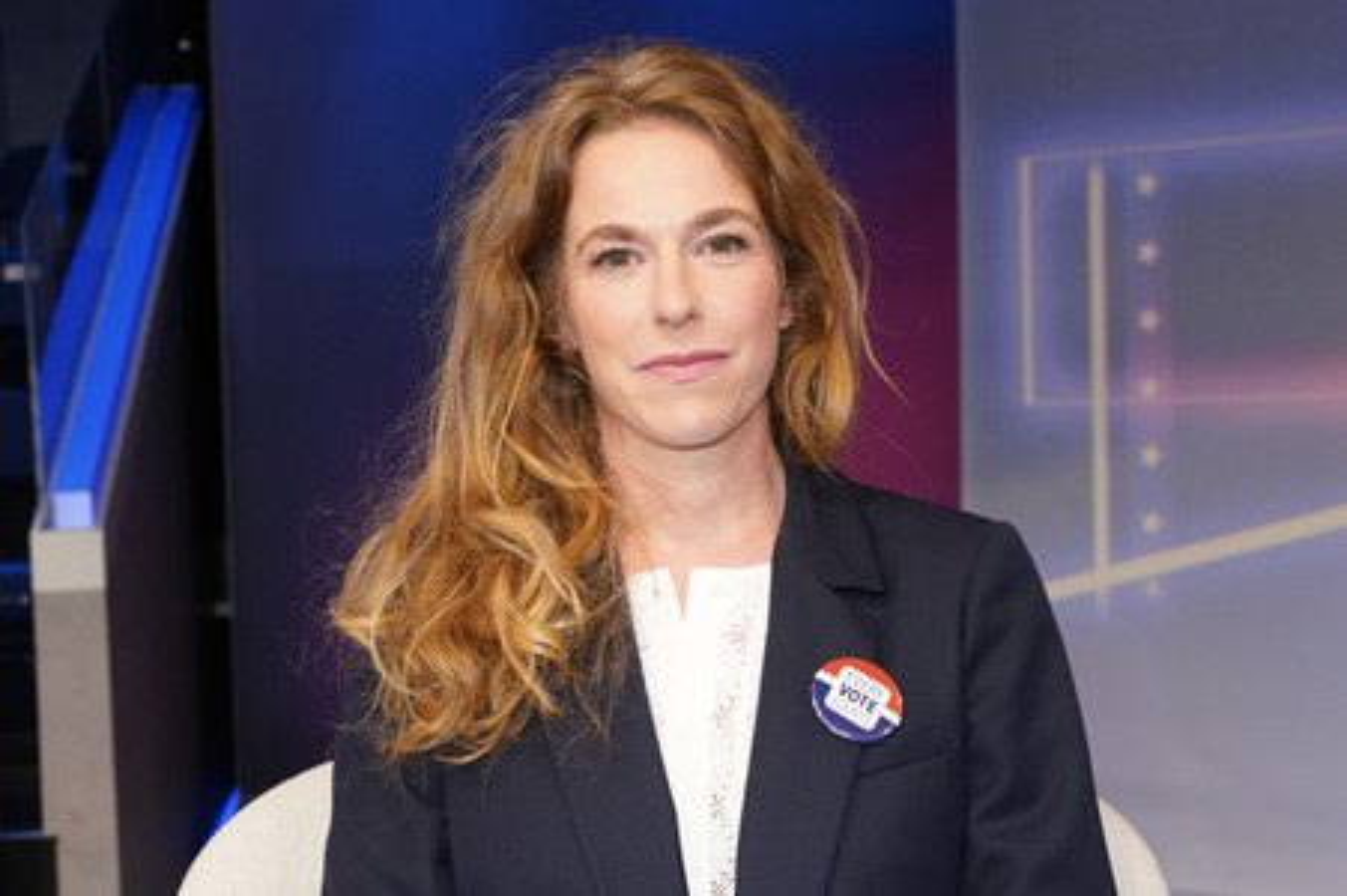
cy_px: 448
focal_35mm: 42
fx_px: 1570
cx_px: 674
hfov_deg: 46.4
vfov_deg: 31.8
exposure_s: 1/125
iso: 2000
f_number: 5.6
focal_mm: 42
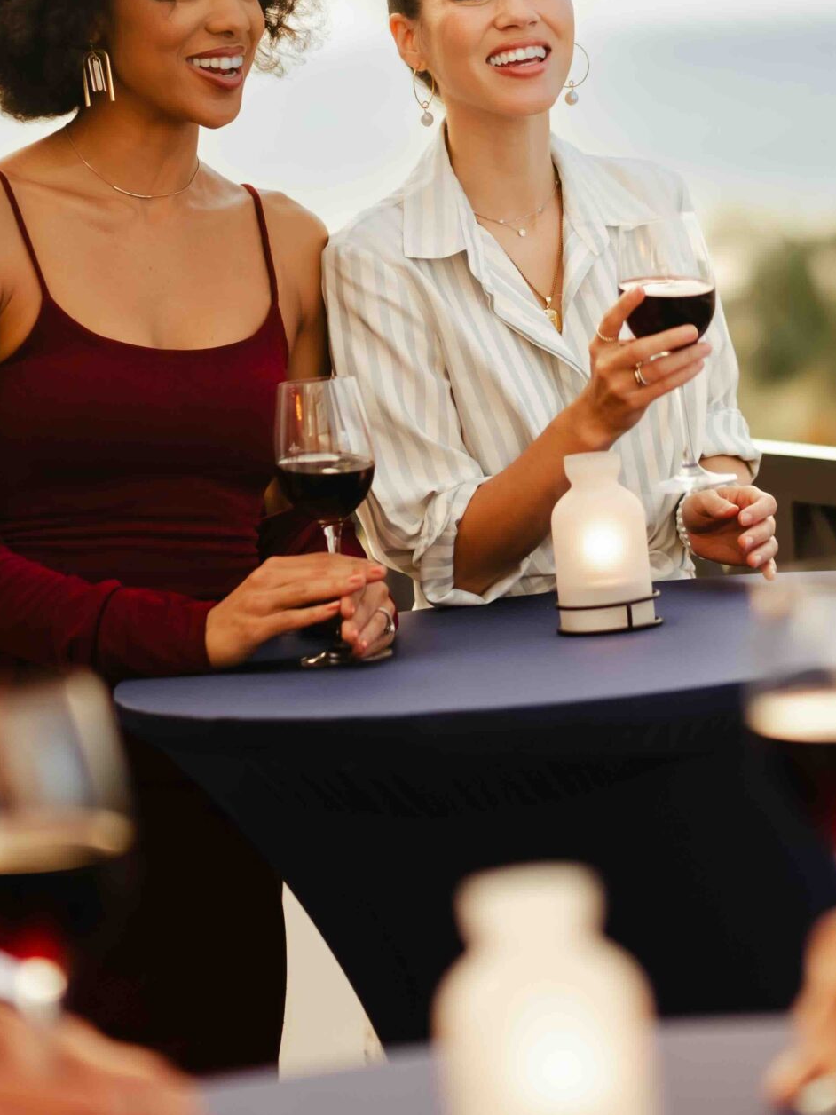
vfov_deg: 13.3
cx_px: 499
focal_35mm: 147
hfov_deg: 10.1
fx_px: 4734
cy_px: 138
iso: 1000
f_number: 1.4
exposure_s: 1/160
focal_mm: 50
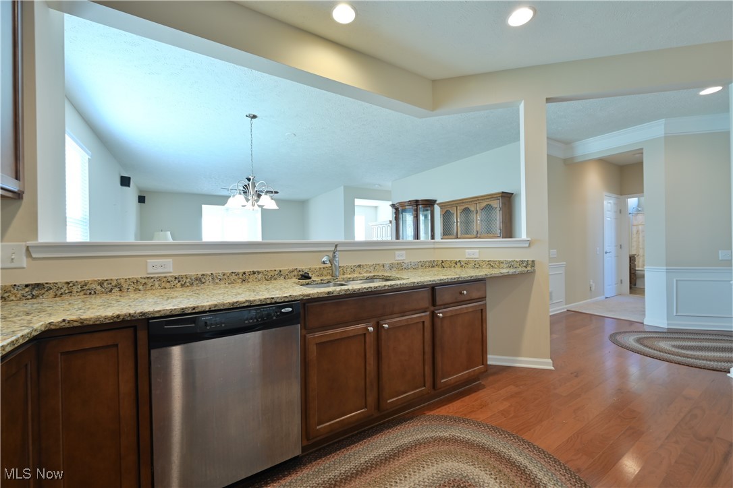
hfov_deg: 104.3
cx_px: 366
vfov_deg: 81.2
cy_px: 244
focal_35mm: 14
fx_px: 285
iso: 400
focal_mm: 14
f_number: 9
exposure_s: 1/5
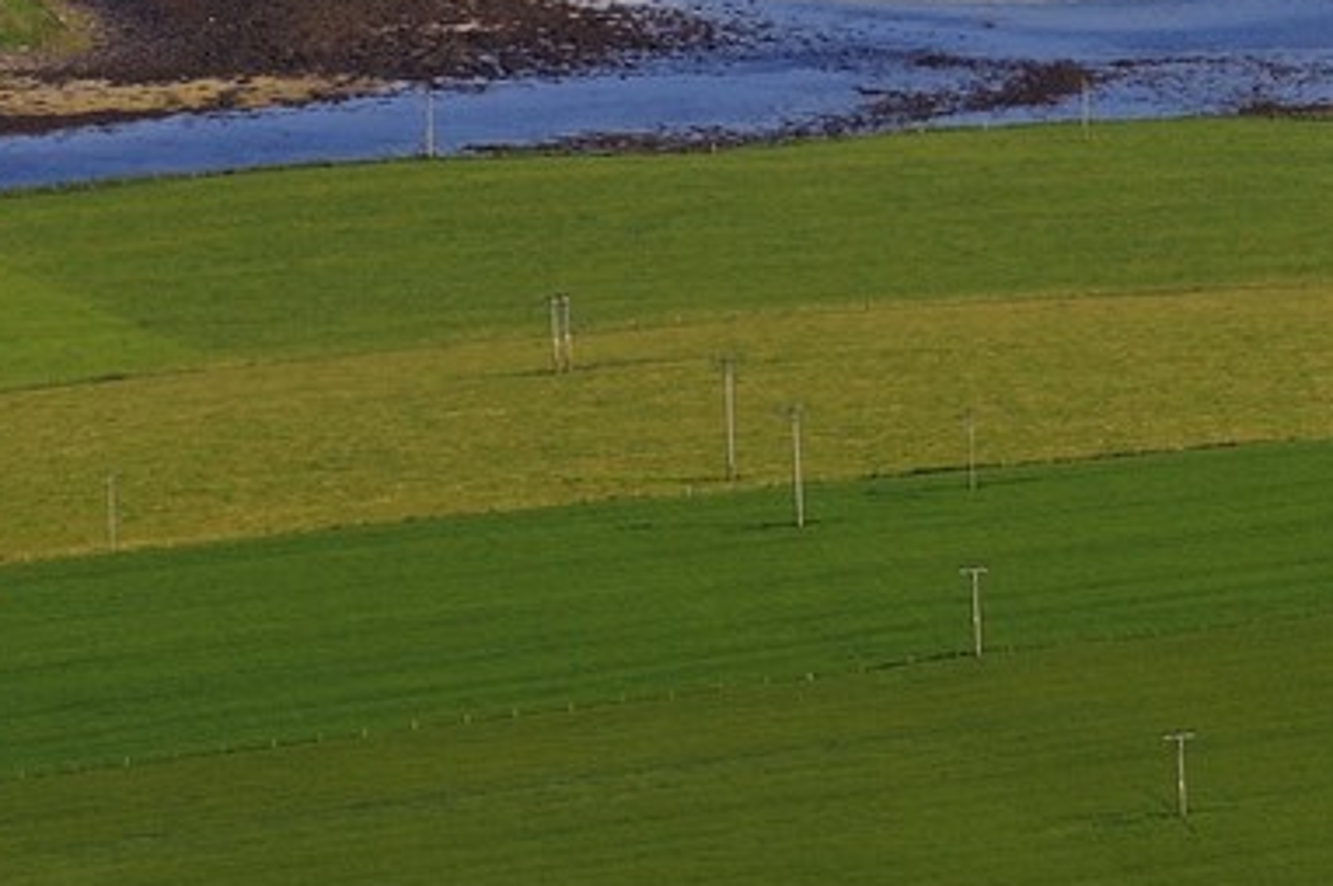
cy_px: -816
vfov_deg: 3.0
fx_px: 17055
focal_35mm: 461
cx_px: 2746
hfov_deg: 4.4
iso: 400
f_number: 9
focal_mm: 110
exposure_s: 1/800
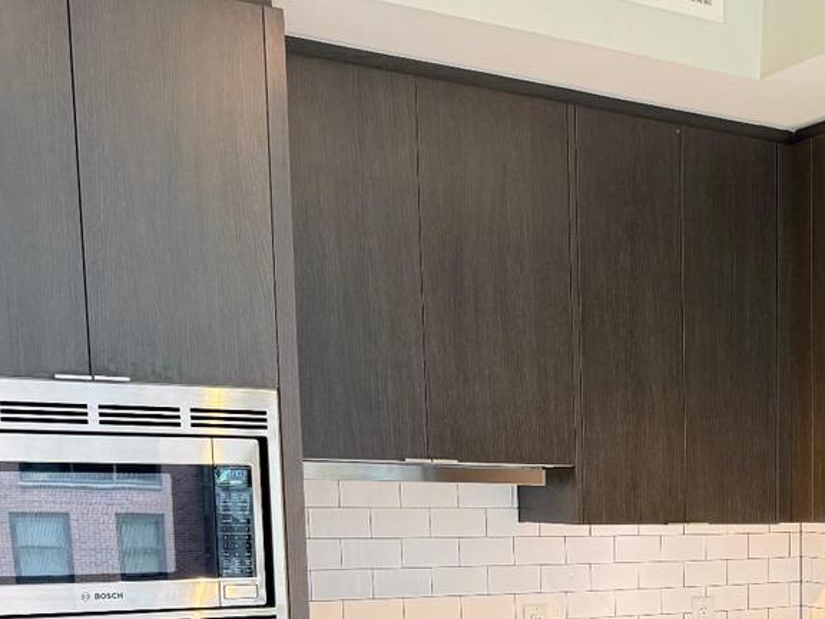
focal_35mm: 60
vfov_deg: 23.0
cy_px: 682
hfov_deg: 30.0
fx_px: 1430
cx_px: 819
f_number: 1.78
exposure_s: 1/60
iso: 250
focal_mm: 6.76
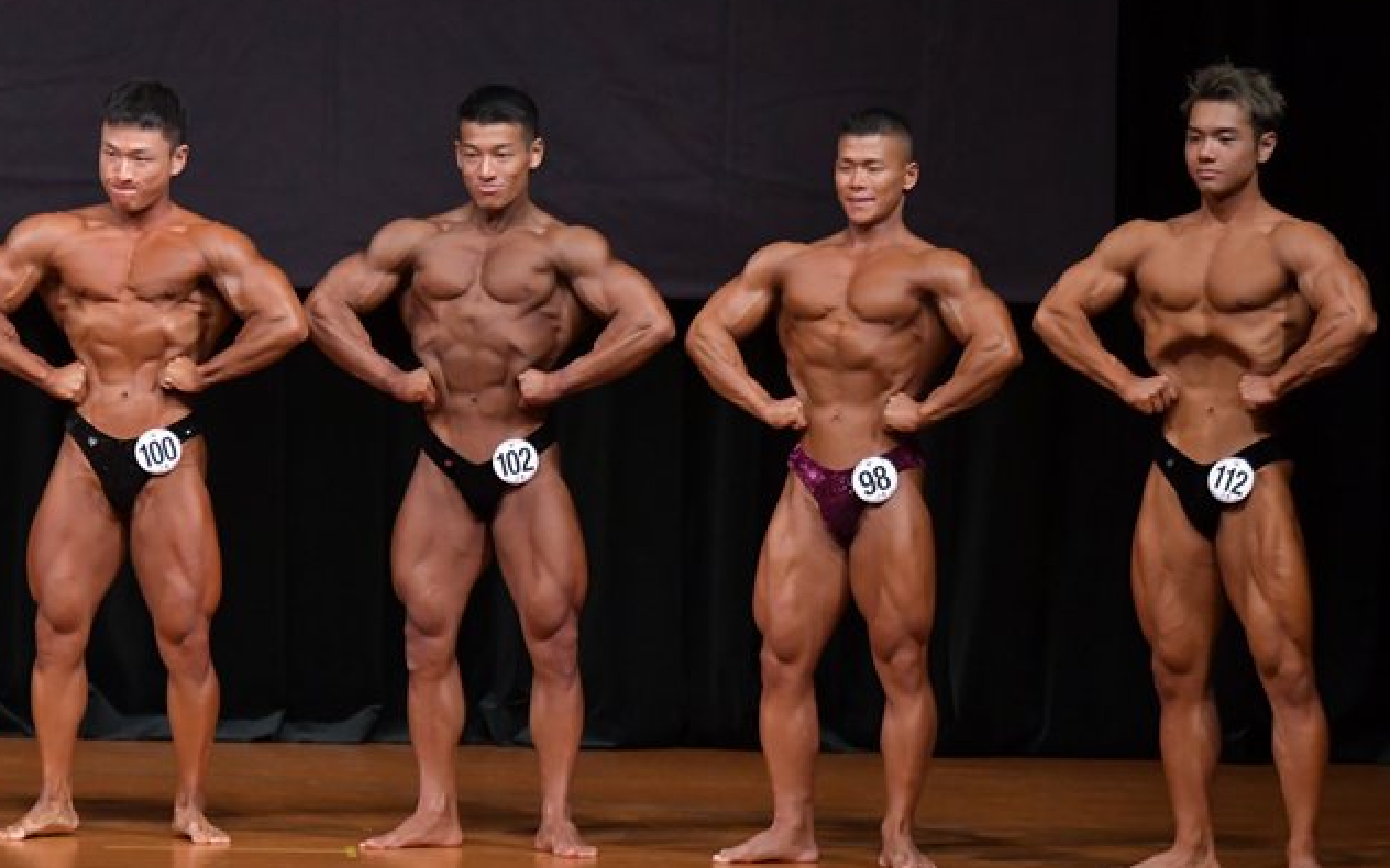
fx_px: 10645
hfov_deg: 7.5
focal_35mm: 281
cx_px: 751
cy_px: 499
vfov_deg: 4.7
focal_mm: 150
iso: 4000
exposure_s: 1/400
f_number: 5.6
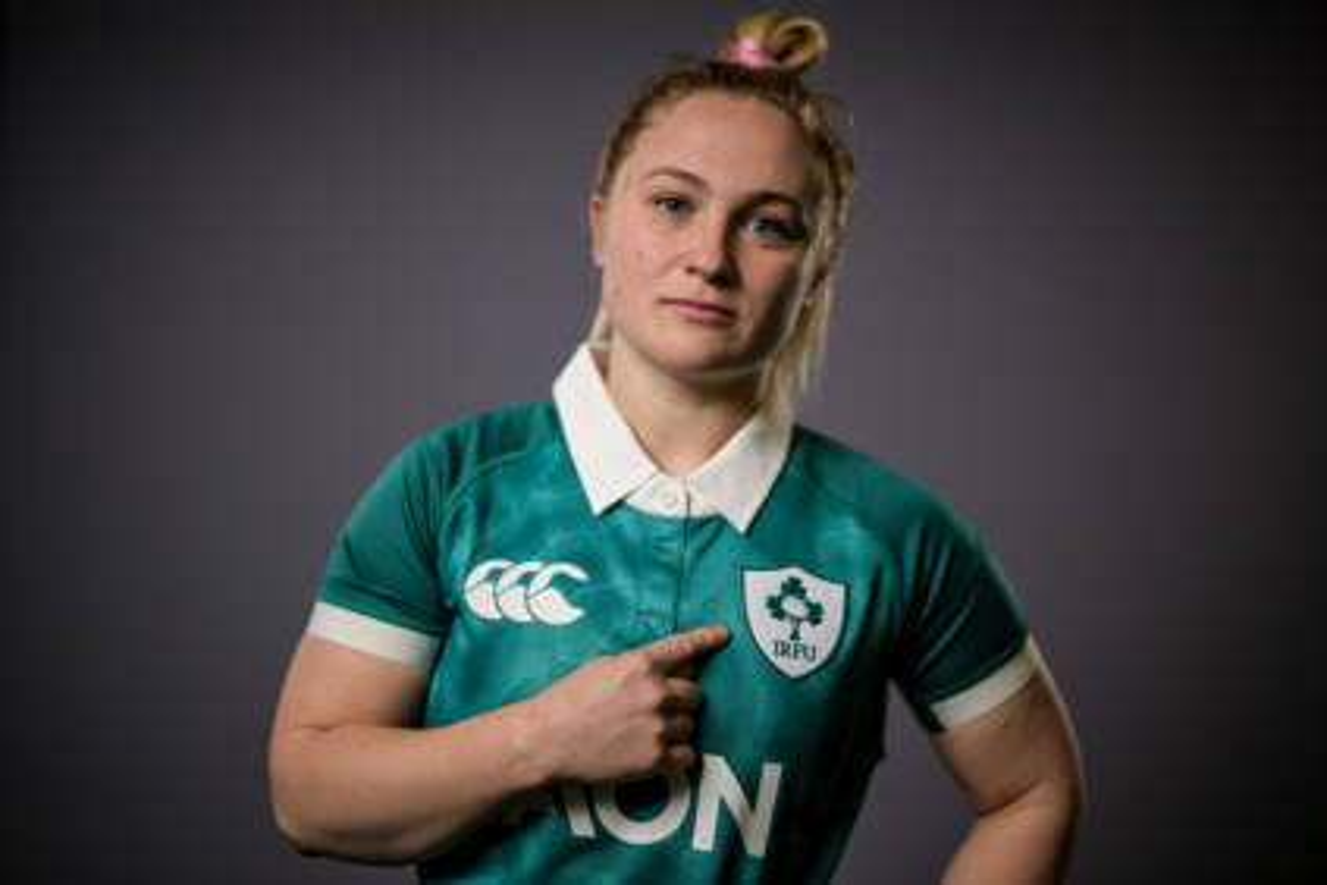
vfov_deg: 27.0
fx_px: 1843
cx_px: 664
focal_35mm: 50
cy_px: 442
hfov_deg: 39.6
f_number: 1.2
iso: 32
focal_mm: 50
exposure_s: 1/1250
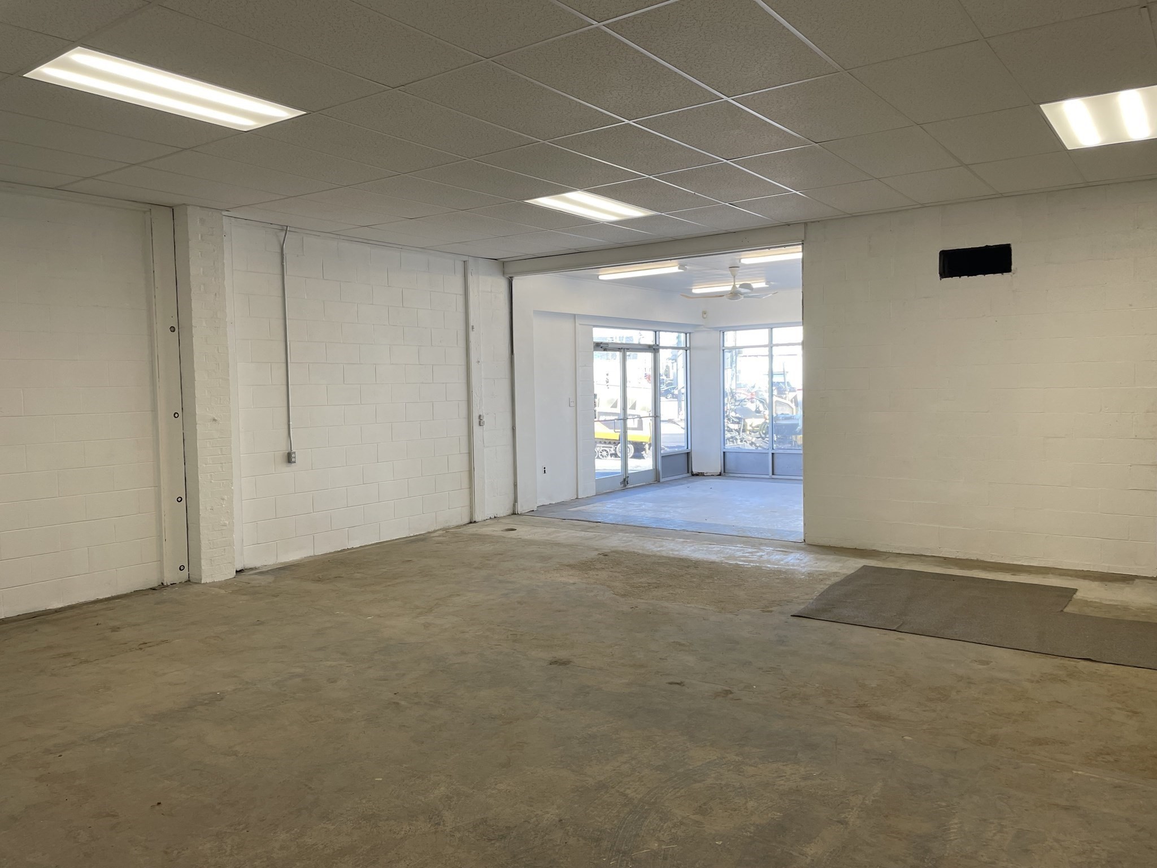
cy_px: 434
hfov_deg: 67.3
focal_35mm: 26
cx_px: 578
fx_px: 869
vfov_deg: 53.1
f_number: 1.6
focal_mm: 4.2
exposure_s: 1/120
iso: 40
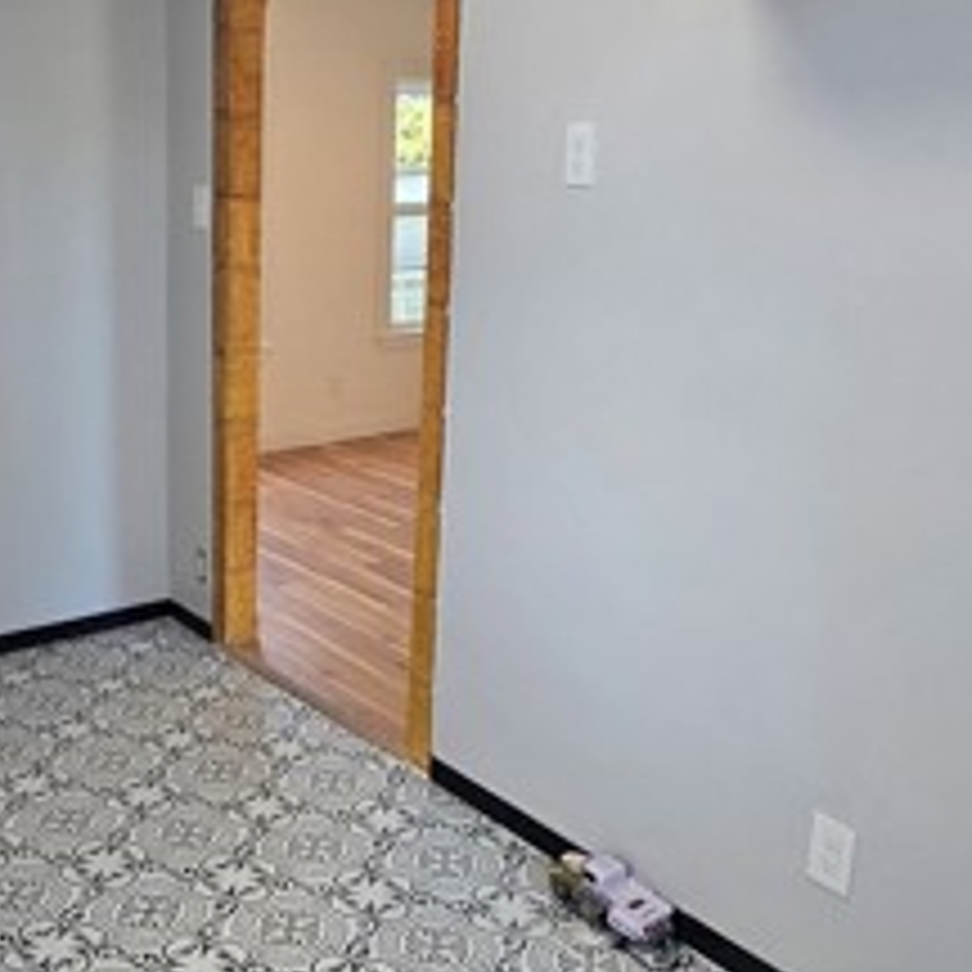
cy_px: 418
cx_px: 279
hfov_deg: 47.2
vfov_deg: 48.3
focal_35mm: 34
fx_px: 1080
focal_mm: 2.2
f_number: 2.2
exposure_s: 1/60
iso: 80
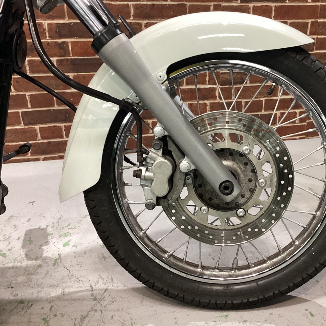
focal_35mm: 37
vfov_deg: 44.9
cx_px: 208
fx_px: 394
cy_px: 162
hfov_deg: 44.5
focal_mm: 3.3
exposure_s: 1/60
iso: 250
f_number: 2.4
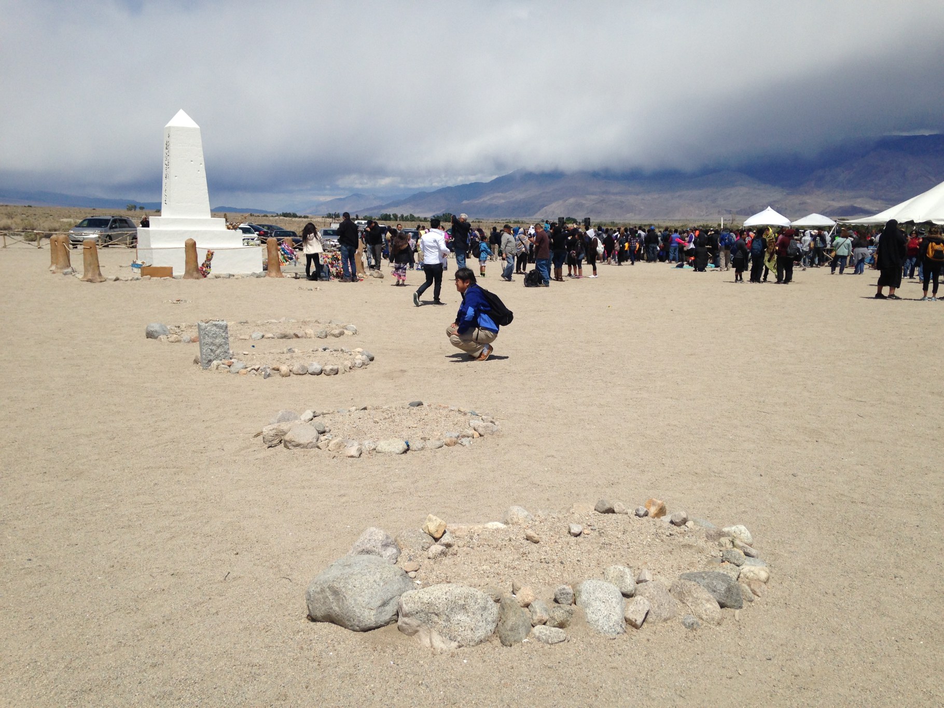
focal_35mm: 33
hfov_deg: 55.4
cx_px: 472
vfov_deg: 42.9
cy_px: 354
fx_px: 900
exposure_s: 1/4525
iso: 50
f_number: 2.4
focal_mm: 4.12
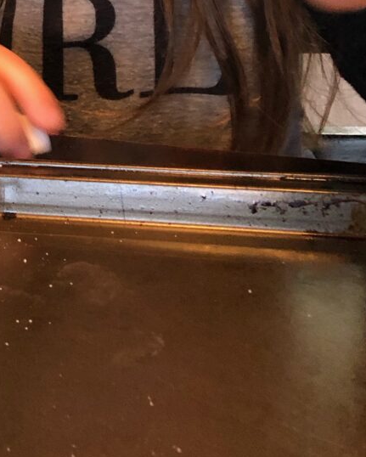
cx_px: -49
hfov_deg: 18.8
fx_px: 1055
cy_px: -97
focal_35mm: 78
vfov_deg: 22.4
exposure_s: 1/40
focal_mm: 3.99
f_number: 1.8
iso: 320
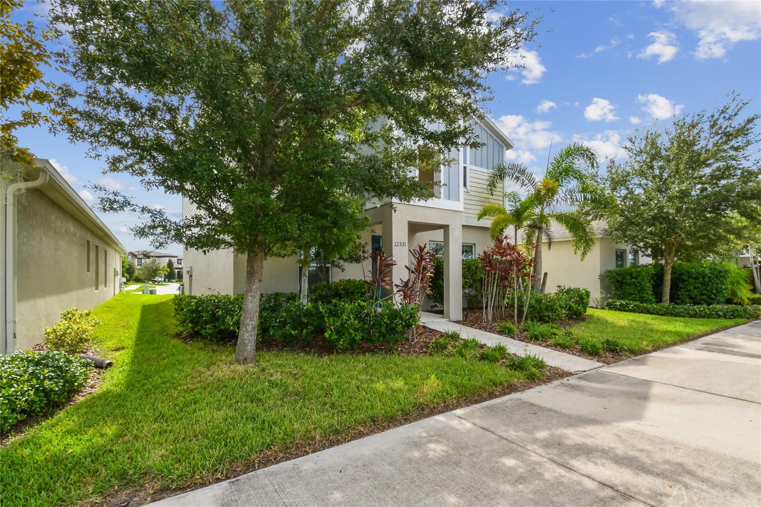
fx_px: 317
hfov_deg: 100.4
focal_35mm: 15
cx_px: 380
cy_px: 254
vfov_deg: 77.3
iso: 100
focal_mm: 10
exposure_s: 1/13
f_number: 22
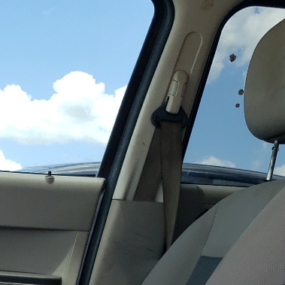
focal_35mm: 97
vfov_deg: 17.2
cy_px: 326
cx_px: -6
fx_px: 904
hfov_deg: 17.5
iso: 50
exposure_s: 1/1429
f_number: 1.5
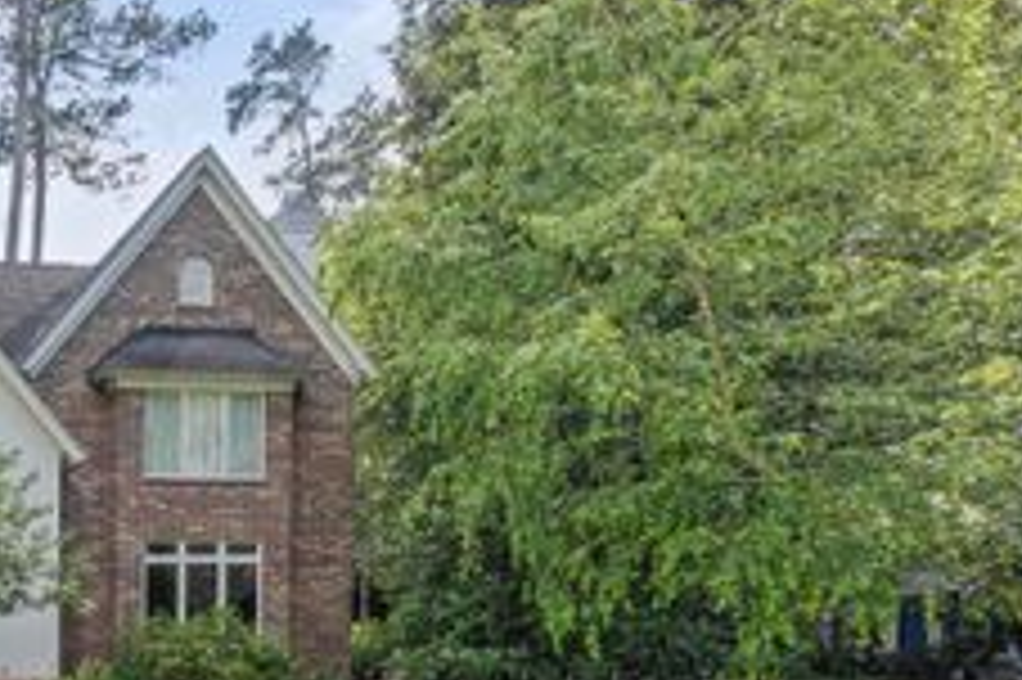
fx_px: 936
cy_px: 466
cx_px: -36
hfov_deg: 46.3
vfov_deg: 39.3
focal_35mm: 33
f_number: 8
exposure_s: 1/125
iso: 250
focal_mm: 10
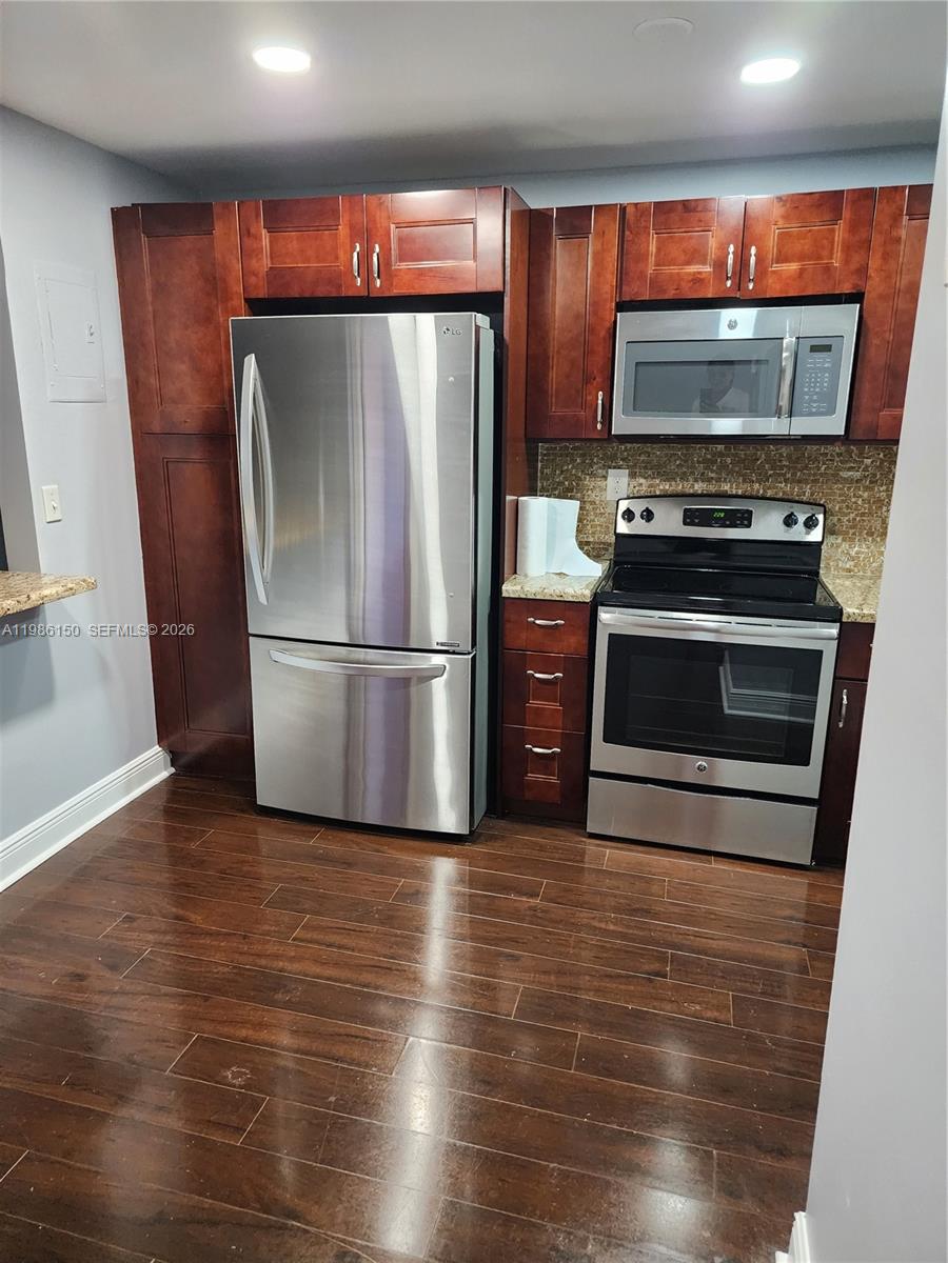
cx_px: 474
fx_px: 840
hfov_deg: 58.9
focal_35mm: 23
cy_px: 632
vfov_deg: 73.9
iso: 1000
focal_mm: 6.4
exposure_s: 1/120
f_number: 1.8
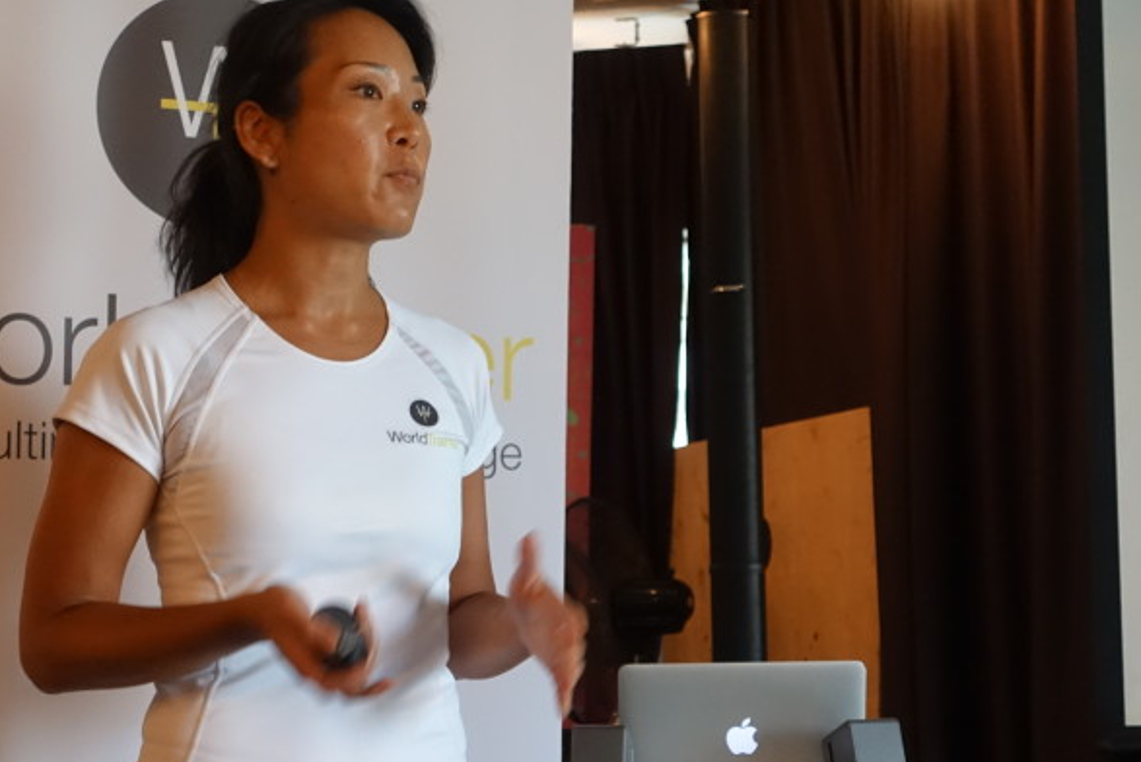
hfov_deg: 26.9
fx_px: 2378
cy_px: 460
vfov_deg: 18.2
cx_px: 680
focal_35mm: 75
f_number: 2.8
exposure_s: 1/60
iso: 1600
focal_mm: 15.94
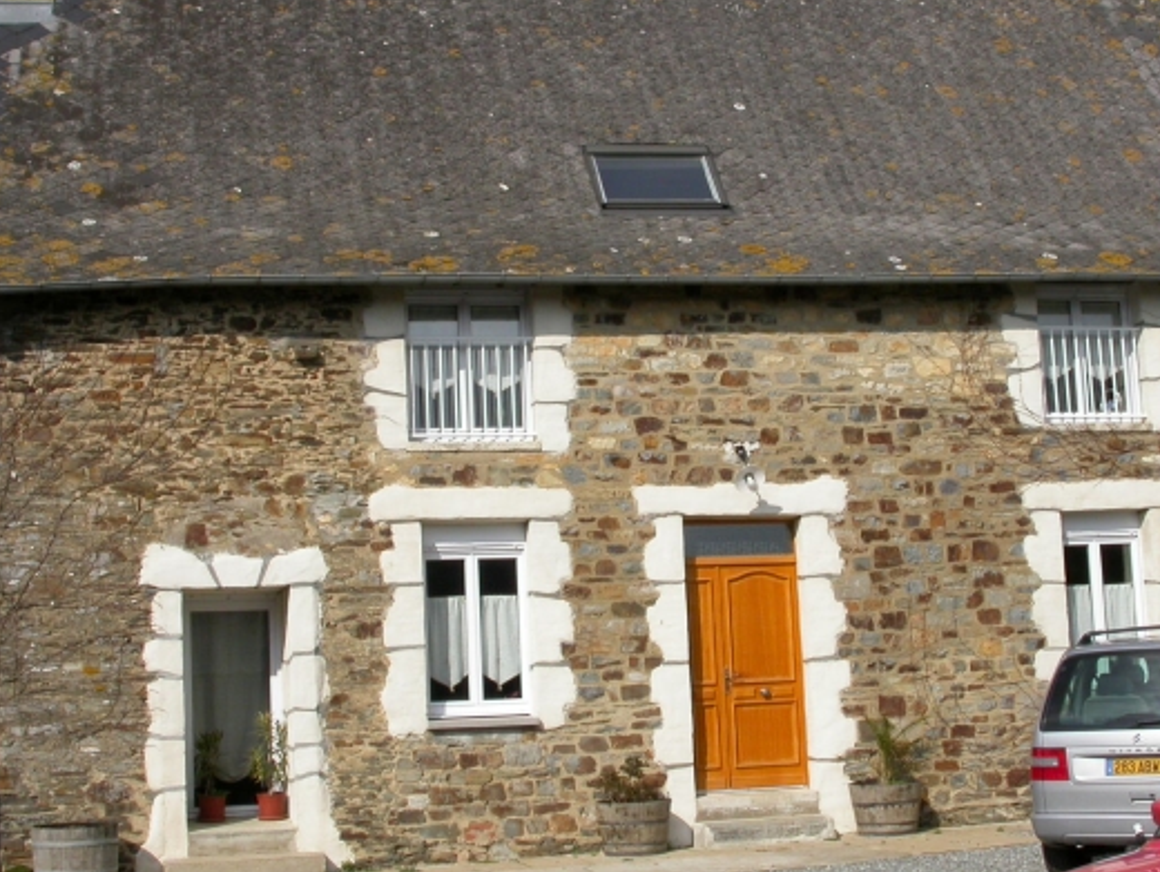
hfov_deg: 32.6
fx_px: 1979
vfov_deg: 24.8
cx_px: 674
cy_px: 393
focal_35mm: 59
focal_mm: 9.3
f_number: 7.9
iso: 100
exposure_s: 1/437
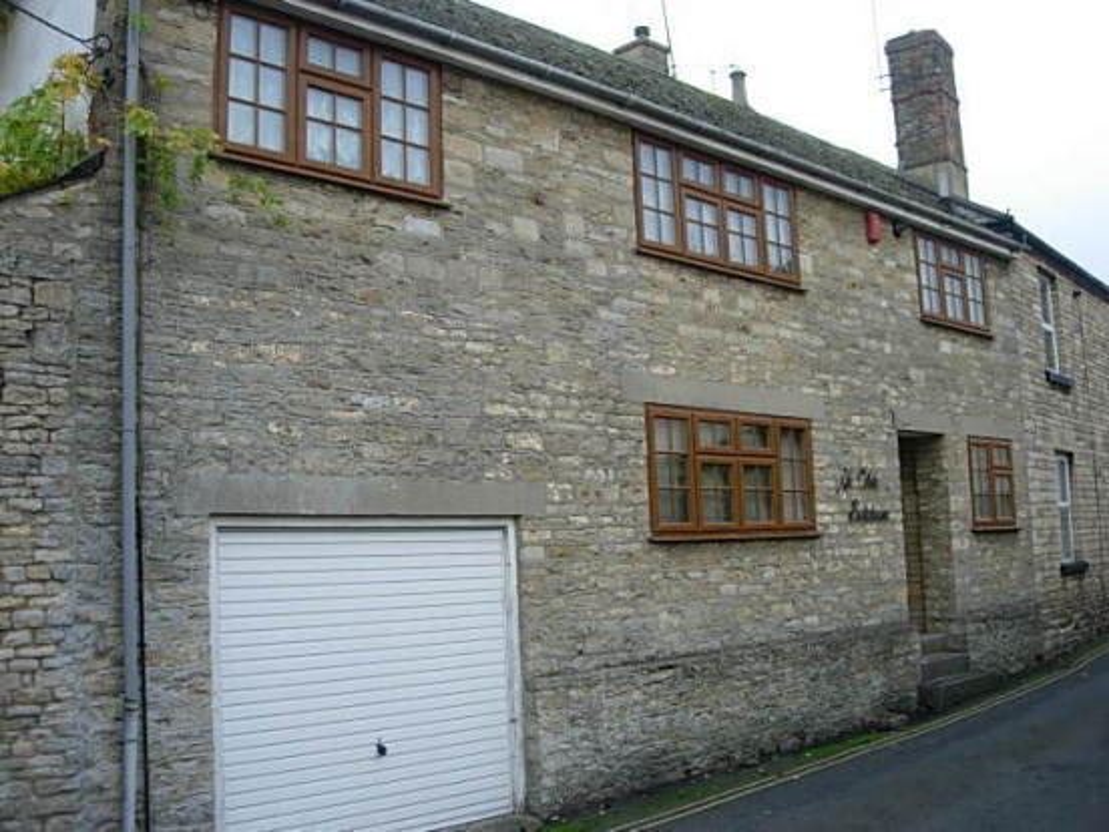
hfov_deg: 49.0
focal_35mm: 38
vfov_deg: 37.7
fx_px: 1217
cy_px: 416
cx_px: 554
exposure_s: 1/152
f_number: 2.8
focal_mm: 7.8
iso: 64
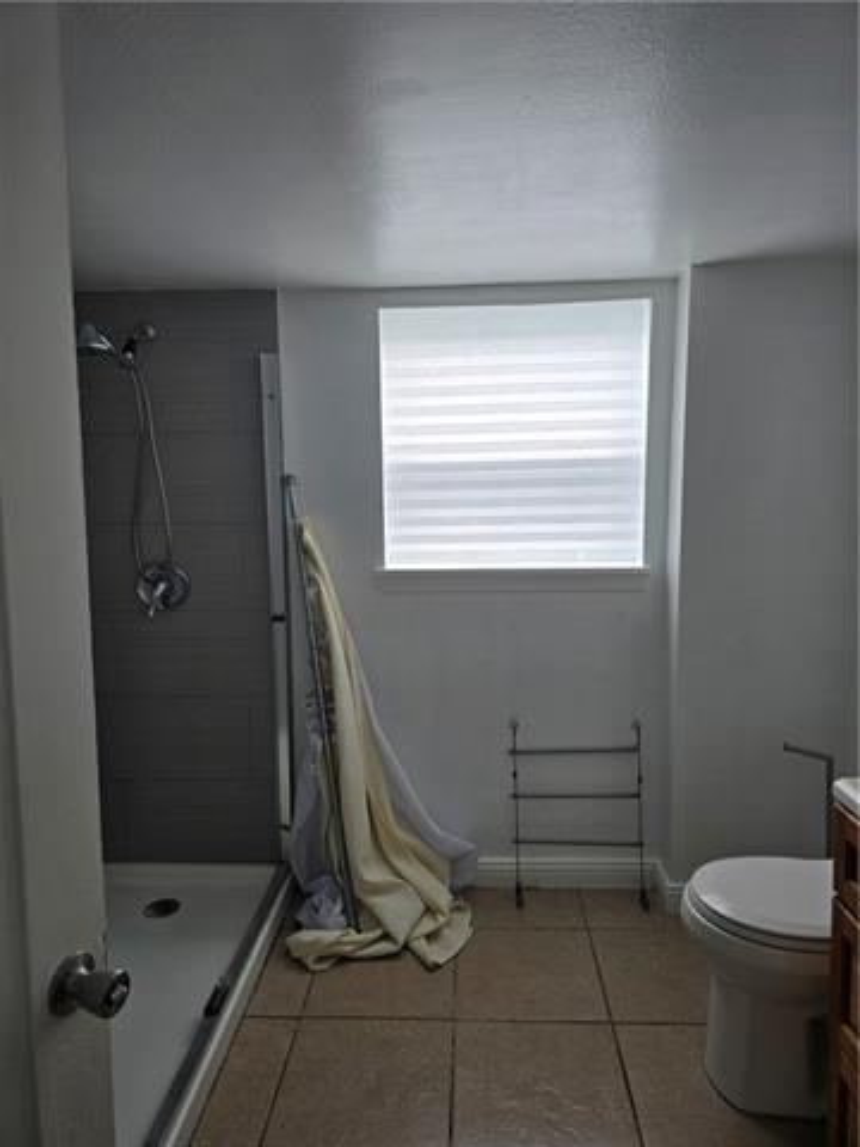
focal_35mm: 23
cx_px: 430
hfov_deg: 58.9
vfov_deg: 73.9
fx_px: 762
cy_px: 574
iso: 50
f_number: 1.7
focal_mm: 6.3
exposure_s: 1/180
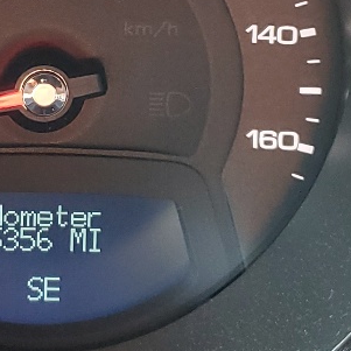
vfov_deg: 14.1
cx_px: 30
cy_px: 15
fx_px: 1400
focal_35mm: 122
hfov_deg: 14.1
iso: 87
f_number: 1.5
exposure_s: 1/100
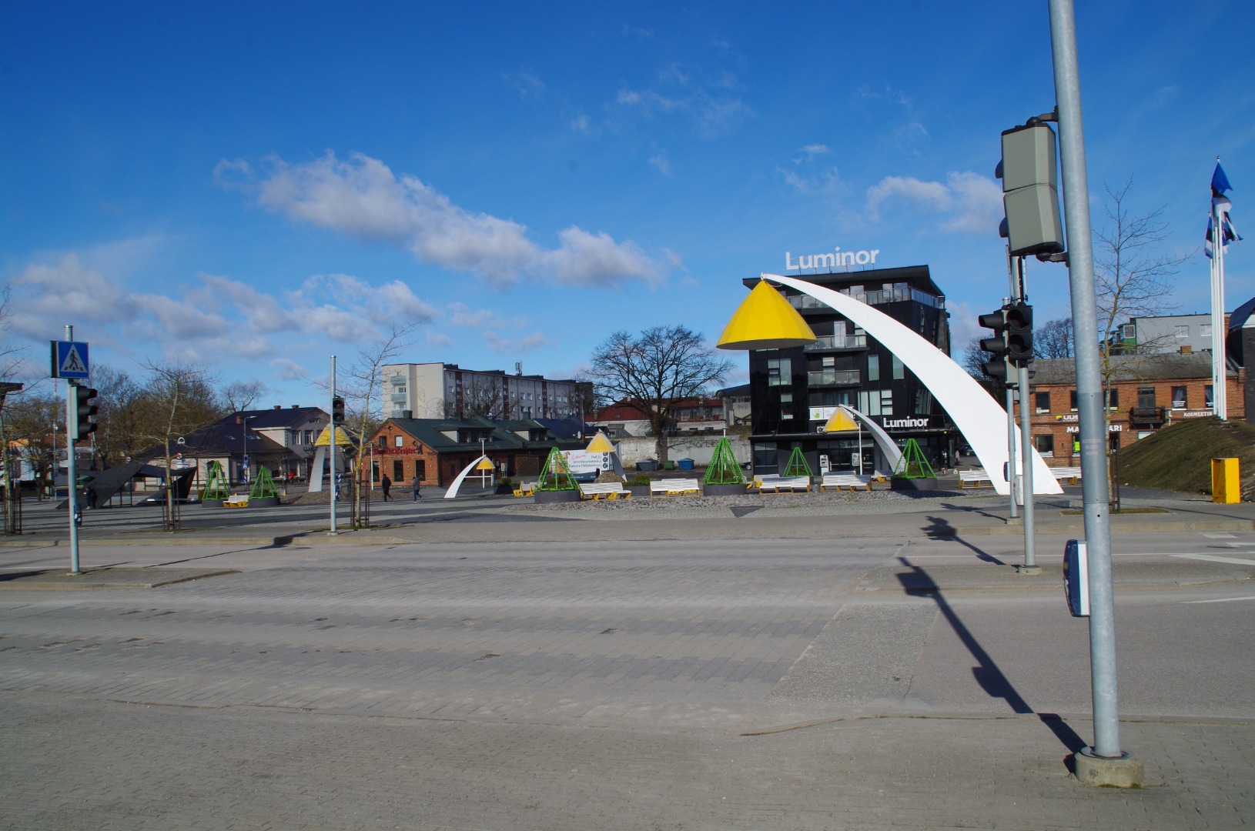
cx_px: 628
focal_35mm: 27
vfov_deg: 47.7
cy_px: 416
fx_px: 939
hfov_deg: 67.5
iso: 100
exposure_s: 1/200
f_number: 11
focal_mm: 18
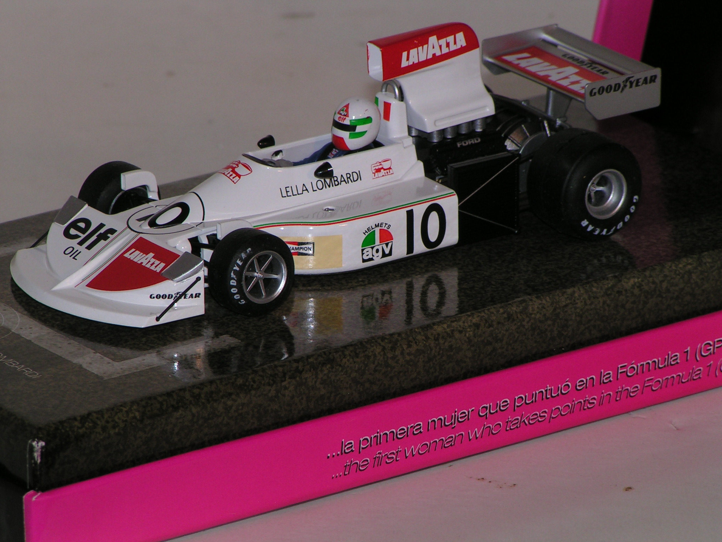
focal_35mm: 271
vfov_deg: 5.5
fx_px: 5652
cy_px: 271
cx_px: 361
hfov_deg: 7.3
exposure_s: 1/320
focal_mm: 41.4
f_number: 5.6
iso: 50
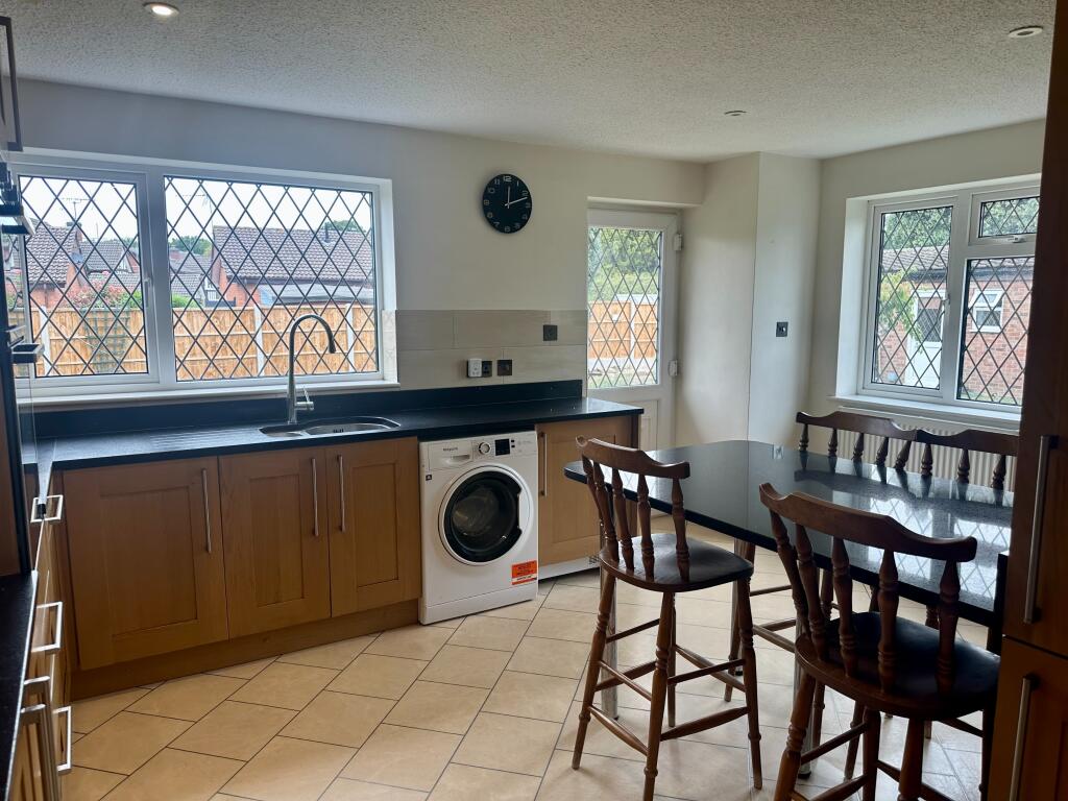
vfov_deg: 56.8
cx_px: 534
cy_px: 400
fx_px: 740
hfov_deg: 71.6
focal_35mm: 24
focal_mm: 6.86
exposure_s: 1/202
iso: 64
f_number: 1.78
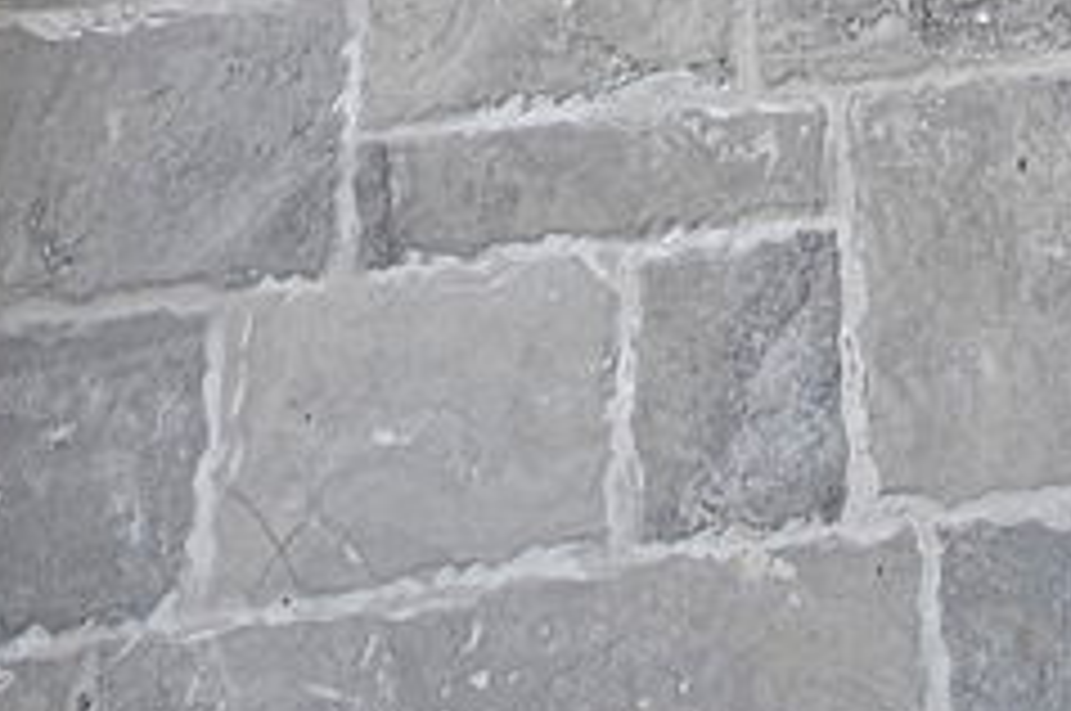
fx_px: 2704
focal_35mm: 91
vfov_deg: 10.3
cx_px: 1233
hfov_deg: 21.1
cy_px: -1494
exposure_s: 1/417
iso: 50
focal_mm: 2.2
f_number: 2.2
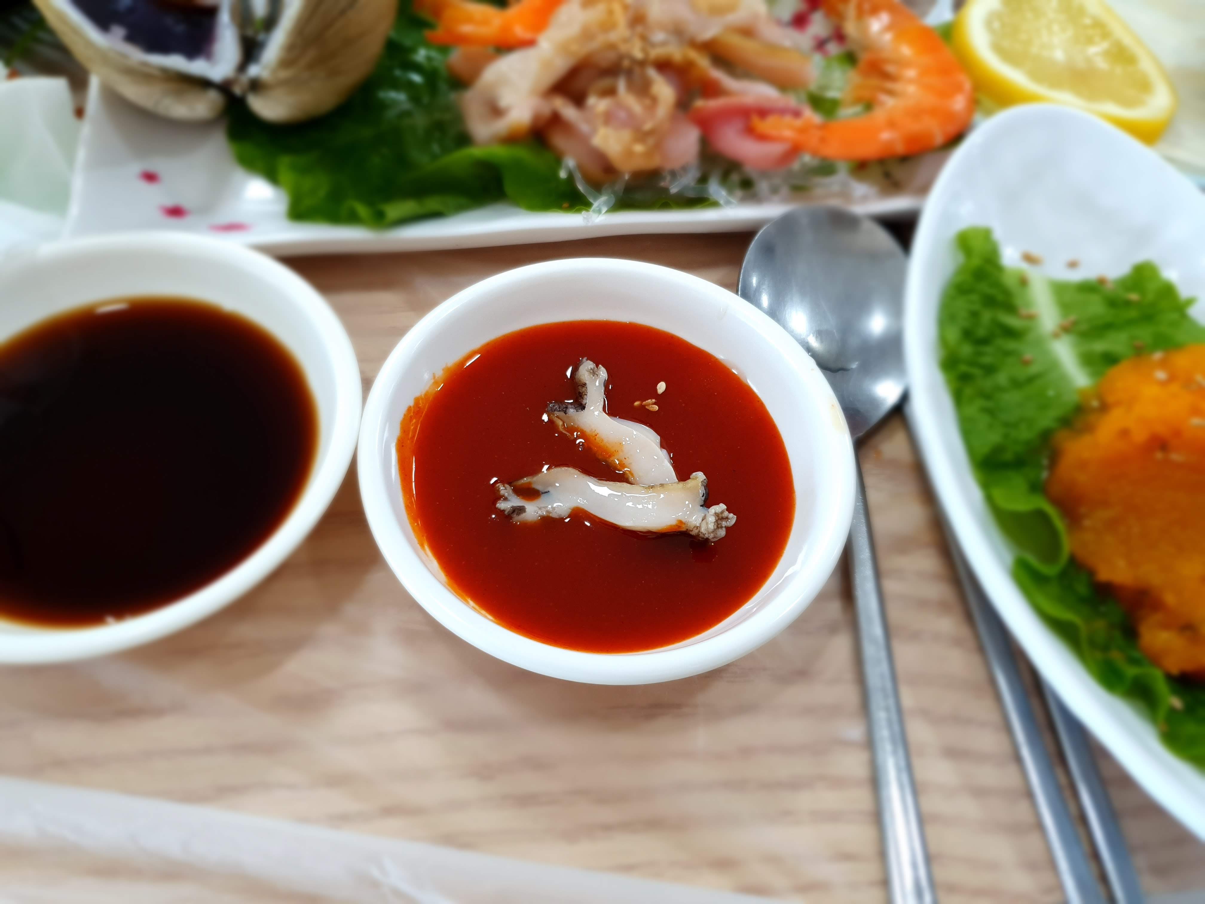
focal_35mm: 26
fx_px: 905
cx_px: 602
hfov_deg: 67.3
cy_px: 452
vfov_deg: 53.1
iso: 64
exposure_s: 1/60
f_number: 1.5
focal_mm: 4.32
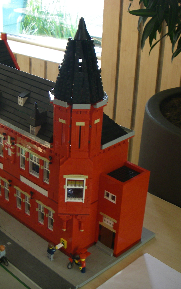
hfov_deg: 23.8
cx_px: 49
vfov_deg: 37.5
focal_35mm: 54
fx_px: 426
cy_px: 144
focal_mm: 6.3
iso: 100
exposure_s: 1/50
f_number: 3.3
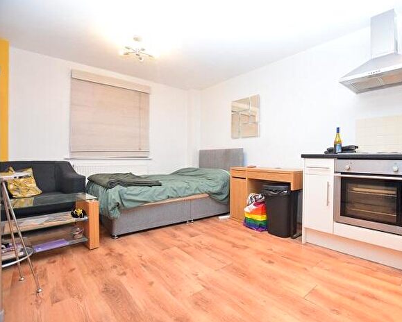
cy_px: 161
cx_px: 237
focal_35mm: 17
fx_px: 202
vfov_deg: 77.0
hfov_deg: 88.7
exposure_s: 1/60
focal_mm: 10
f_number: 3.5
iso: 800
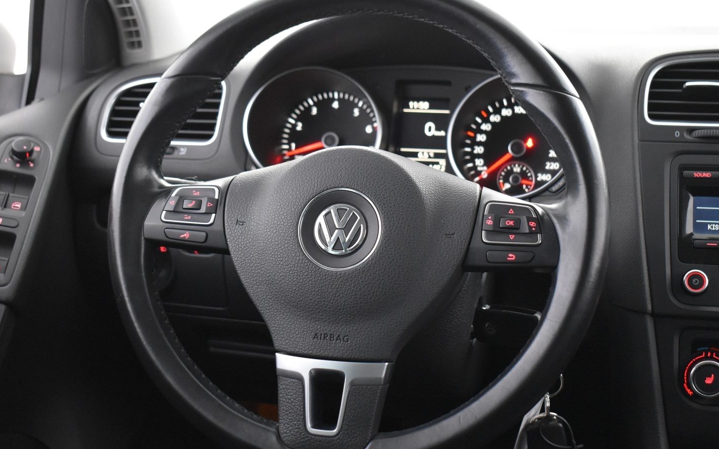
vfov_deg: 24.2
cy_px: 237
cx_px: 370
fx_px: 1050
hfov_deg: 37.8
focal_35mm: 54
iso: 3200
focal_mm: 31
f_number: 4.2
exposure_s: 1/15
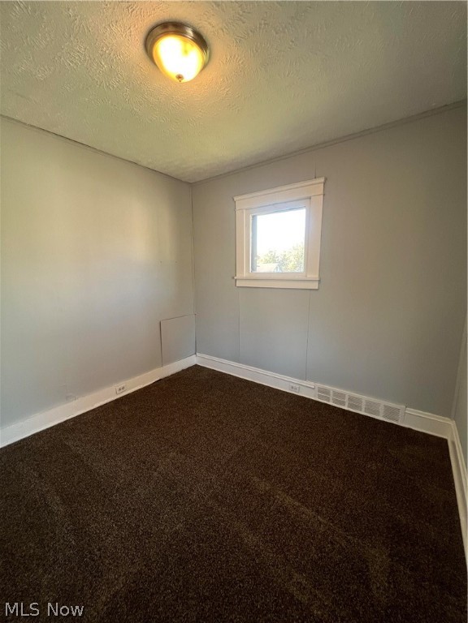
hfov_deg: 89.9
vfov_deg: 106.2
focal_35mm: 13
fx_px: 234
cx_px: 234
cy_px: 312
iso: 125
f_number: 1.8
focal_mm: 1.57
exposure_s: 1/120
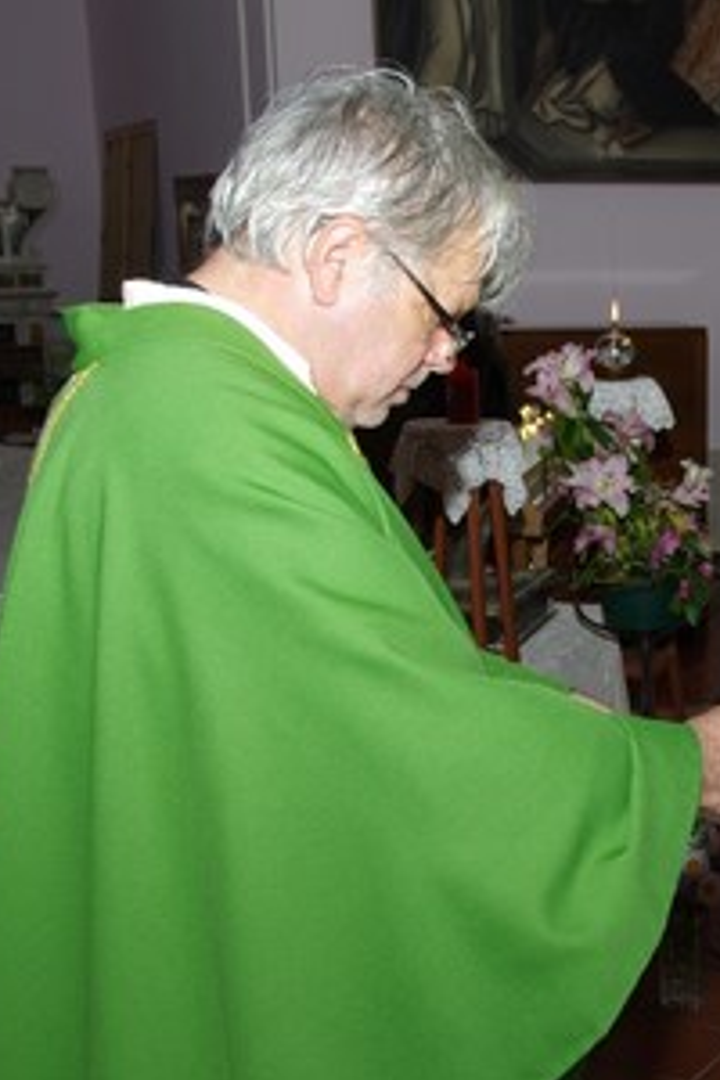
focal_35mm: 55
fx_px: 1650
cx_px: 688
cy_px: 596
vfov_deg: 36.2
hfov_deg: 23.7
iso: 400
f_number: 8
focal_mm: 22
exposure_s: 1/60
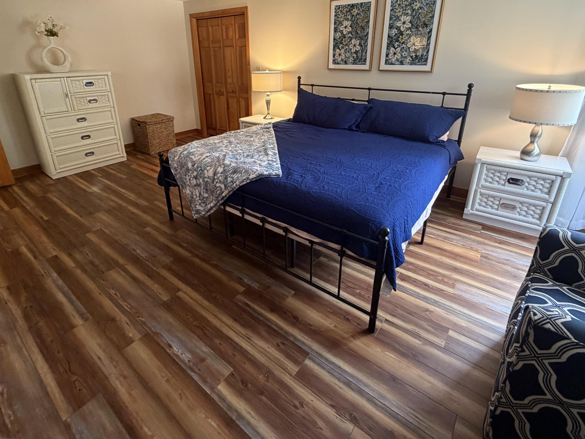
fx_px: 304
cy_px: 168
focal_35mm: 18
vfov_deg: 70.6
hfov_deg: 87.7
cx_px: 283
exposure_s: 1/60
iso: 400
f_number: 2.2
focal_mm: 2.22
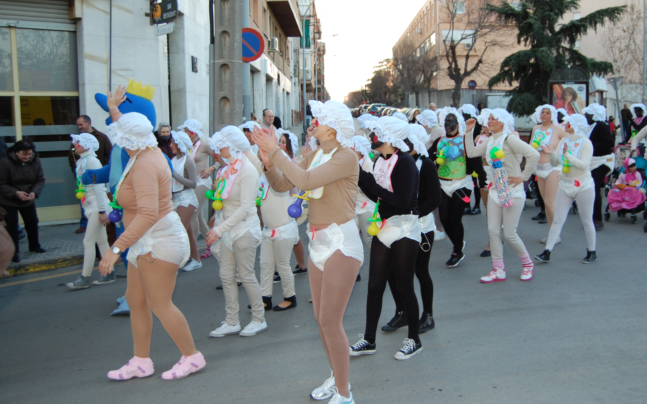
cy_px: 188
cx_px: 345
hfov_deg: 52.0
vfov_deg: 33.9
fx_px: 662
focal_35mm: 38
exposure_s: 1/250
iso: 400
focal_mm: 23
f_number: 3.8
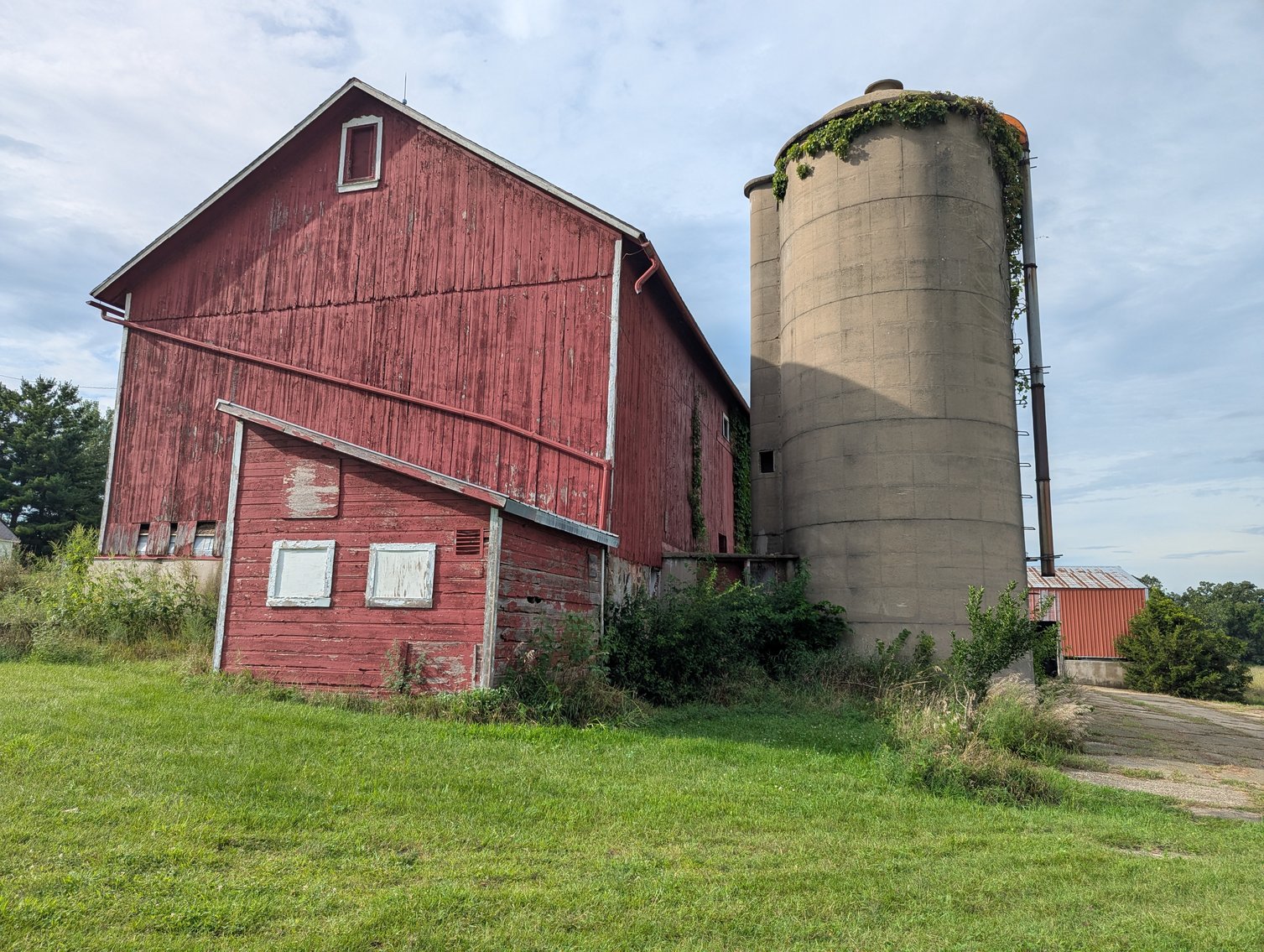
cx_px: 632
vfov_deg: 56.9
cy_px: 476
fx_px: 878
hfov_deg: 71.5
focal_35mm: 24
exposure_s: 1/2137
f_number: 1.85
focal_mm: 6.81
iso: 48
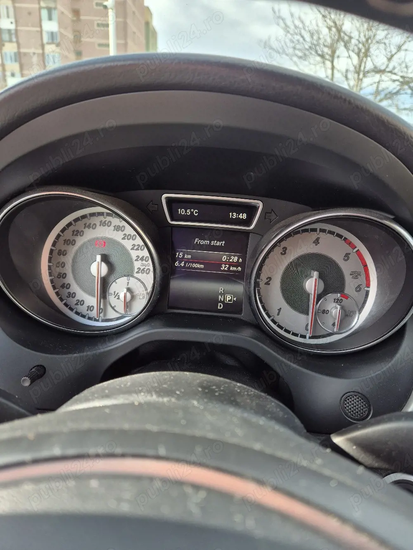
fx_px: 366
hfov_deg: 58.9
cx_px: 206
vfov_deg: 73.9
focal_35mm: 23
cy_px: 275
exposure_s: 1/217
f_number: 1.8
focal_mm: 5.4
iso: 25
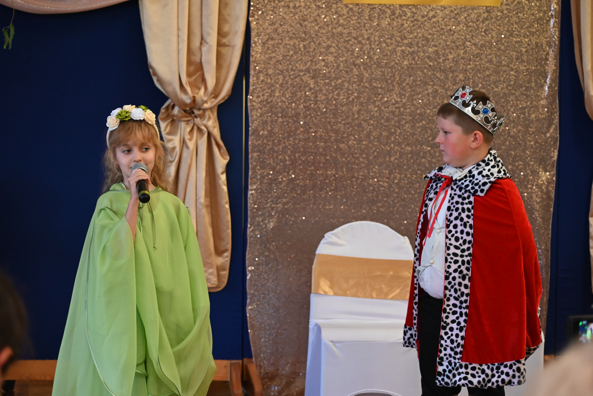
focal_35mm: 125
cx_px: 296
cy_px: 198
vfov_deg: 11.0
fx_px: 2060
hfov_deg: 16.4
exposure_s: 1/60
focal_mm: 125
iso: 3200
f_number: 5
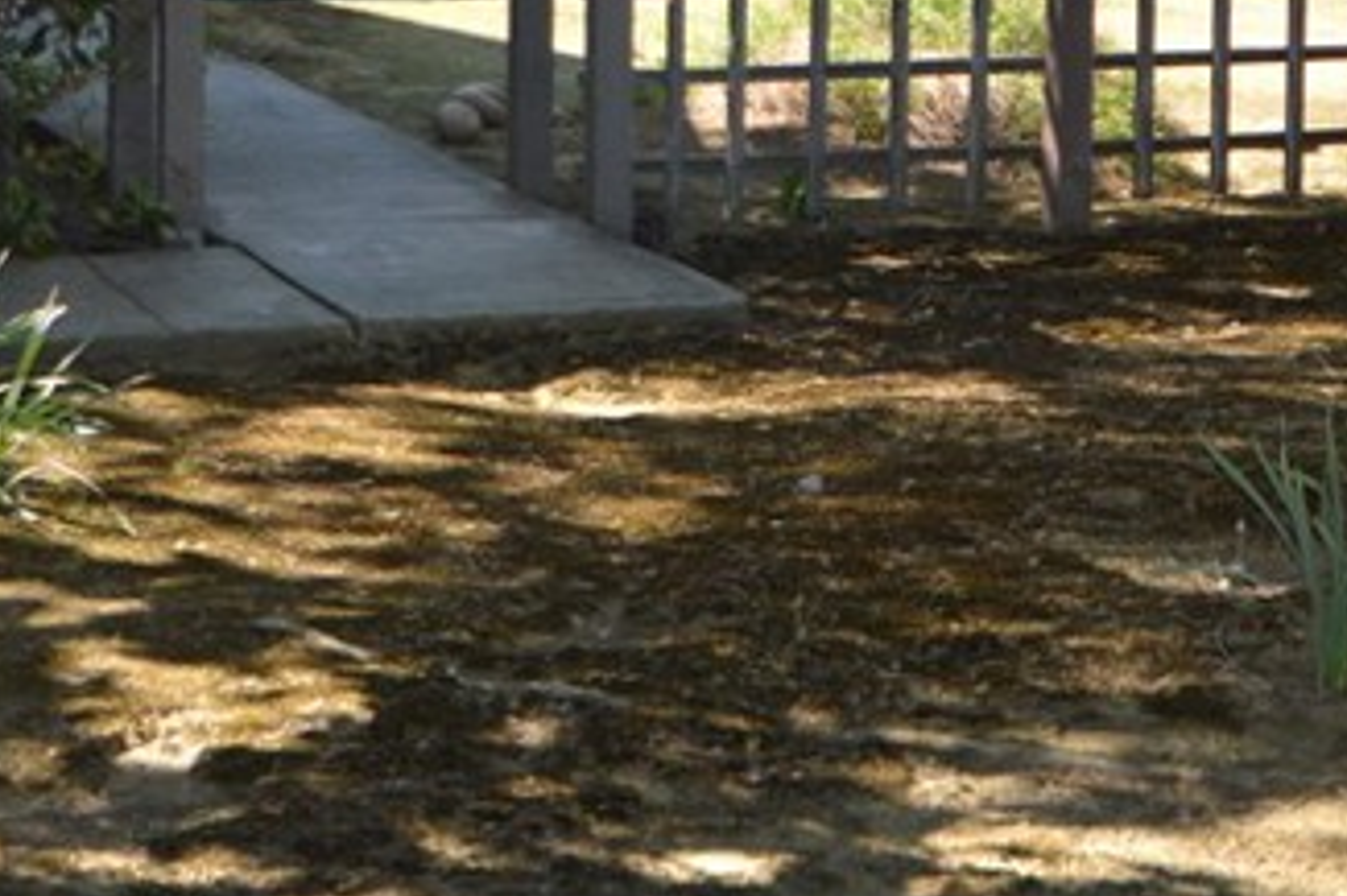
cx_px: 777
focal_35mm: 113
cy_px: -401
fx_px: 4226
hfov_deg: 18.1
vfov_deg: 11.6
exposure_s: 1/125
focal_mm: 24
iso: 110
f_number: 4.5
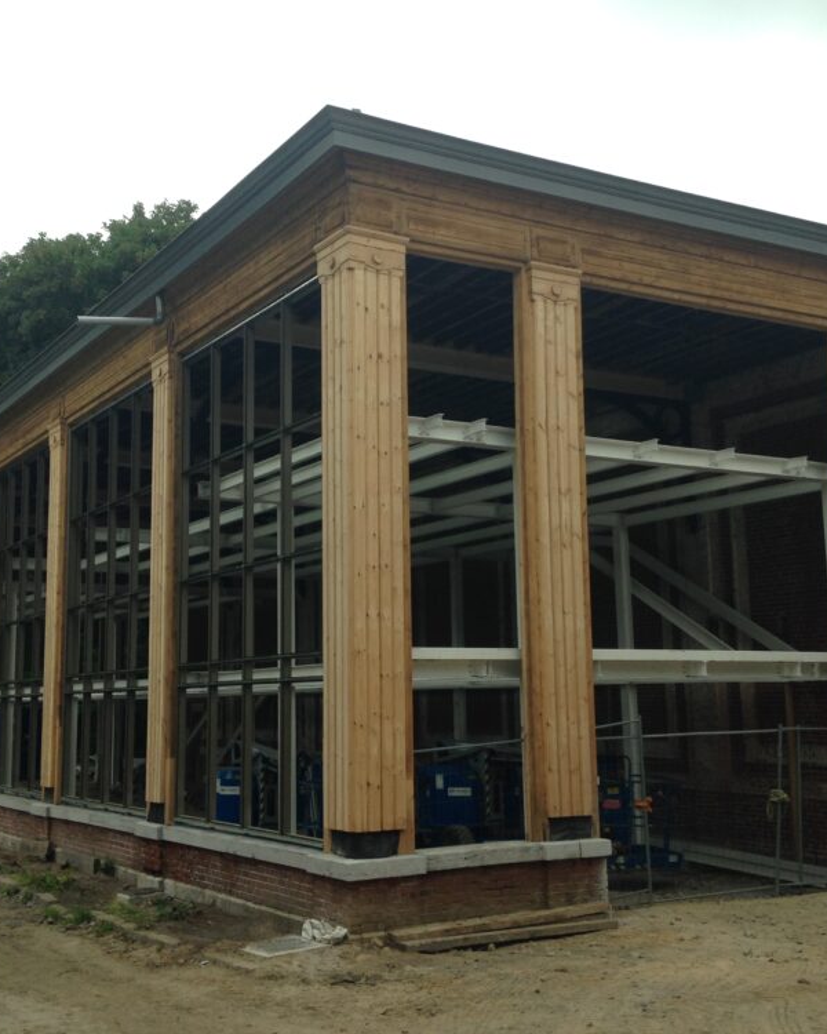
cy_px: 506
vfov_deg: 42.0
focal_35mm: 44
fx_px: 1346
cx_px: 398
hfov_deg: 34.1
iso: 50
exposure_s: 1/207
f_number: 2.4
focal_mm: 4.12
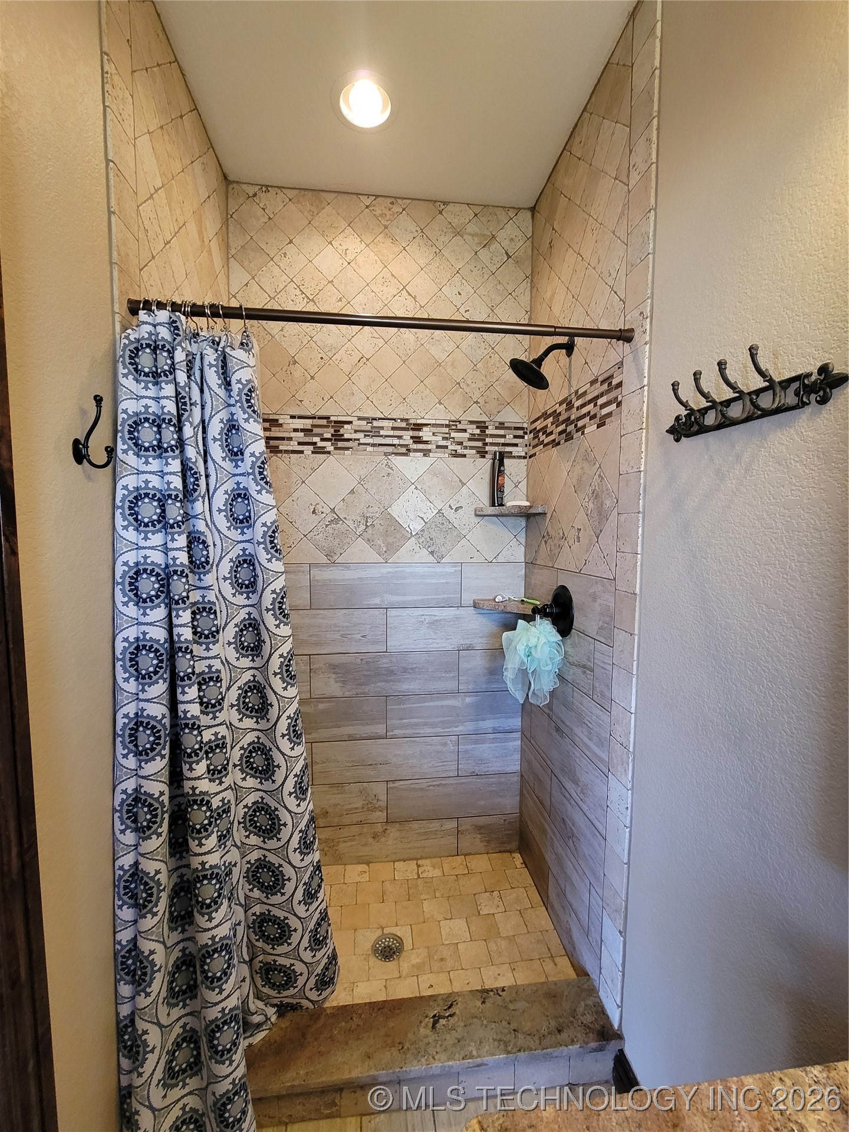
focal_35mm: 13
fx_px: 425
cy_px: 566
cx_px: 424
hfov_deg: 89.9
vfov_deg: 106.2
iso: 200
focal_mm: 2.2
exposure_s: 1/60
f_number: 2.2
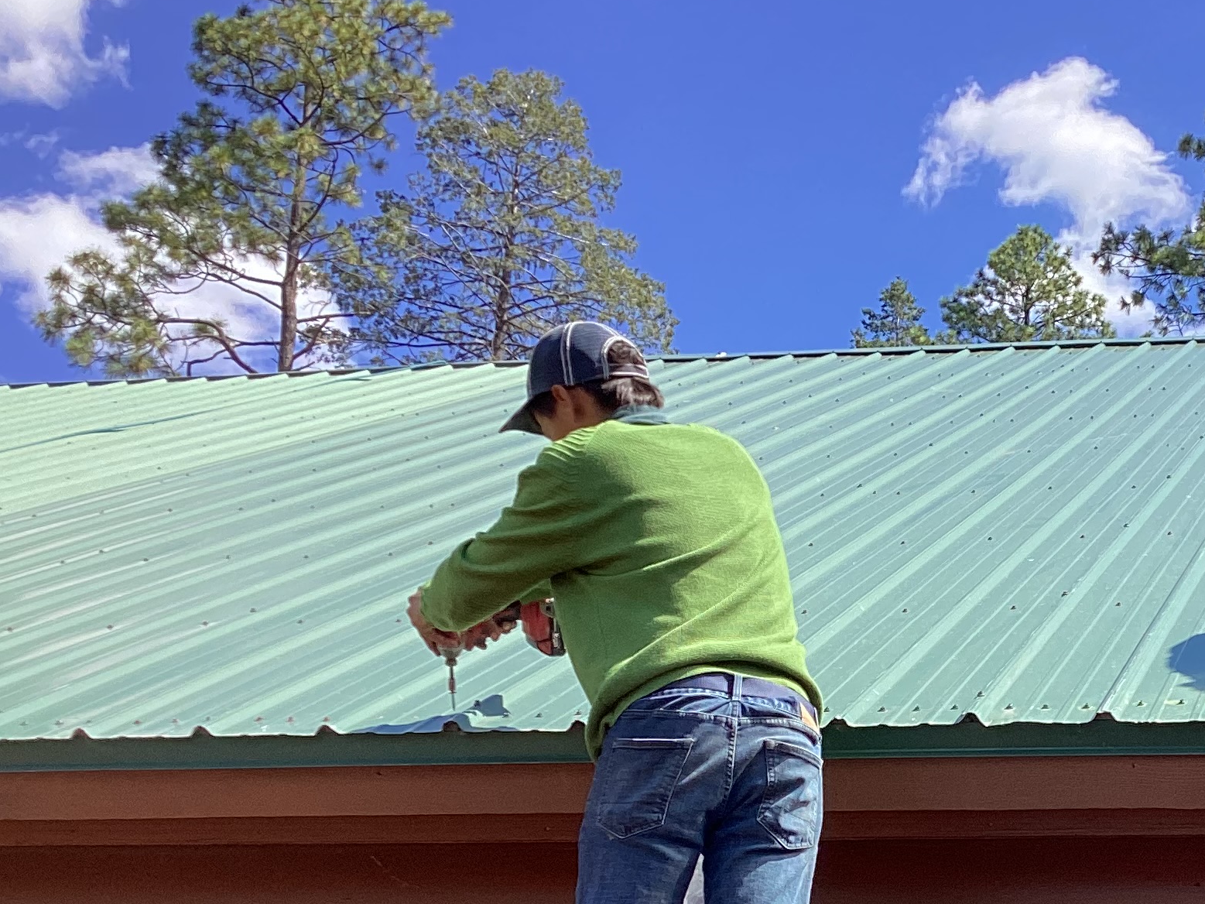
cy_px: 824
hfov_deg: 28.6
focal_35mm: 65
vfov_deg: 22.0
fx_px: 2263
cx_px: 1089
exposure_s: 1/460
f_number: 2.4
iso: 25
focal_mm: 3.3
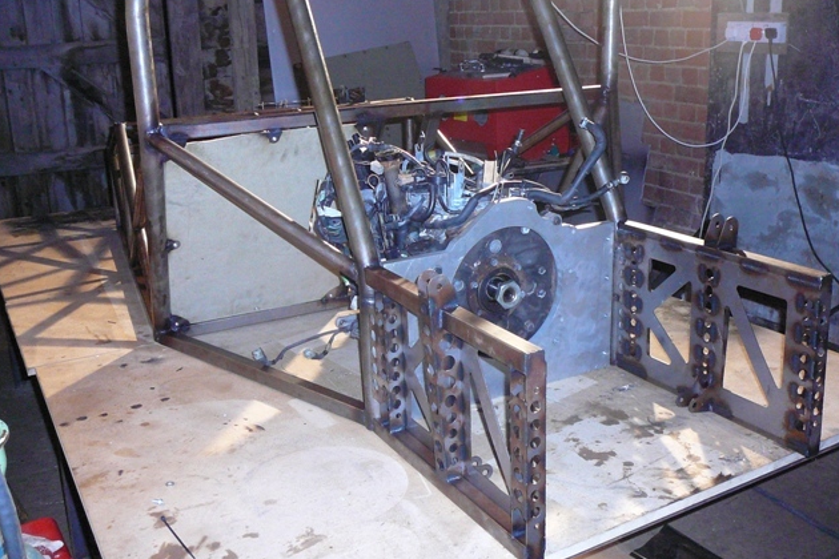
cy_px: 246
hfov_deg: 51.9
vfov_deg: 35.9
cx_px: 418
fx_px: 862
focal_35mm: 37
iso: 320
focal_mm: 5.2
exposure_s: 1/30
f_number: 2.8
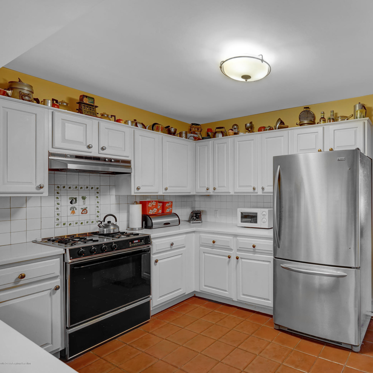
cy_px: 184
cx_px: 273
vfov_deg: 72.1
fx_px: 256
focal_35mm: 21
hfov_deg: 68.2
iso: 400
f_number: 8
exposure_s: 1/2.5
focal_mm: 16
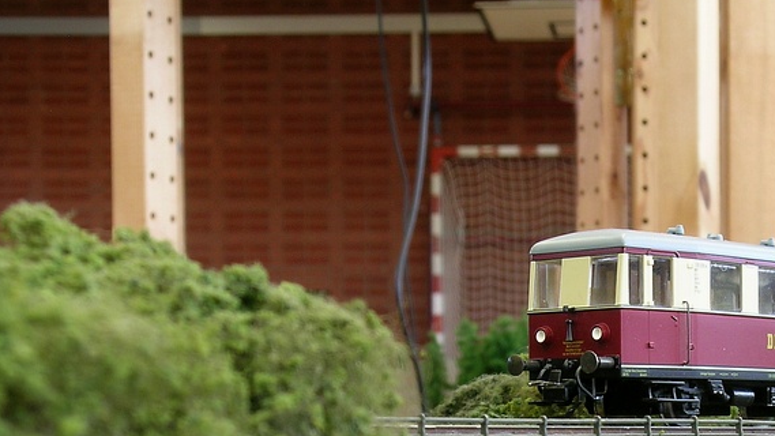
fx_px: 2014
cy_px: 461
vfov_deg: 12.2
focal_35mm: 98
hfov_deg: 21.4
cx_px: 673
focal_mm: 10.3
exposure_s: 1/2.2
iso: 50
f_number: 5.4
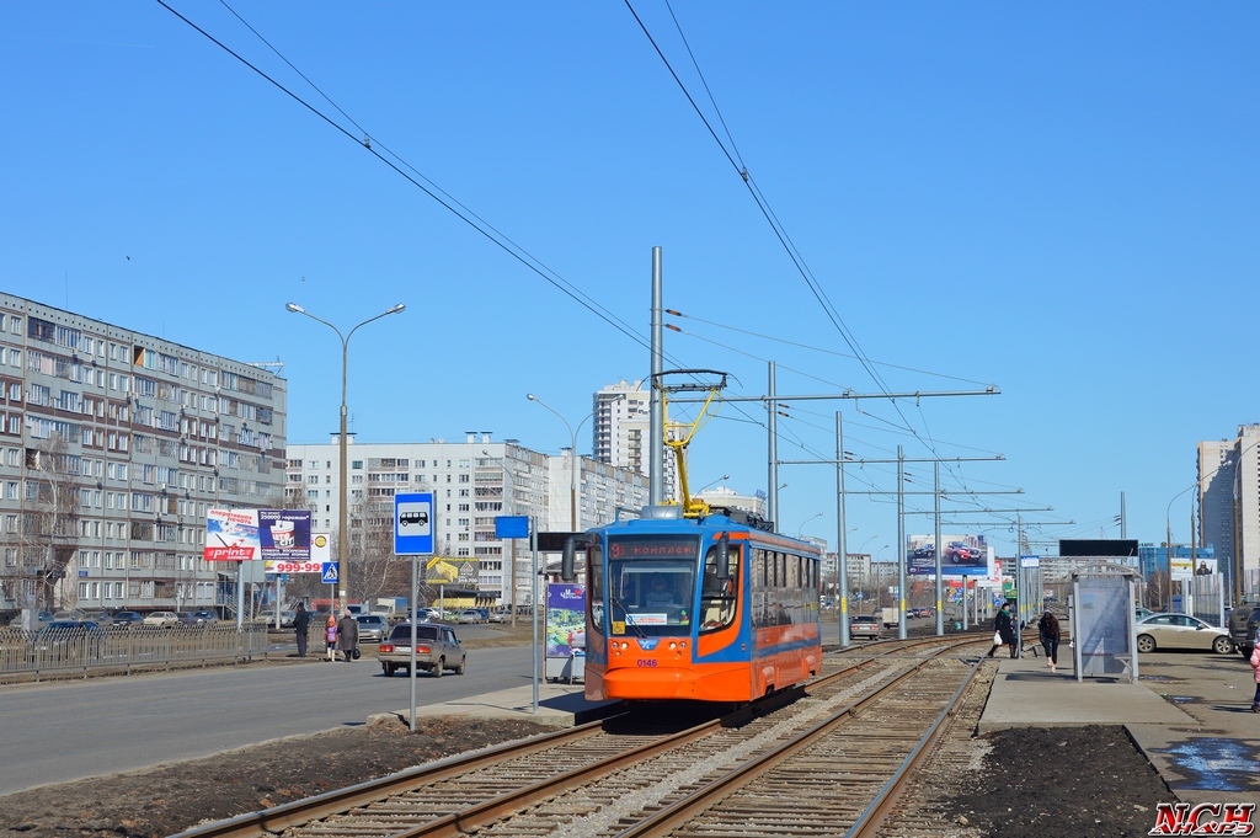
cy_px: 419
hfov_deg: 31.9
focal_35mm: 63
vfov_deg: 21.5
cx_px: 630
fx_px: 2203
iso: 100
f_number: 10
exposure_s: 1/400
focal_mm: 42
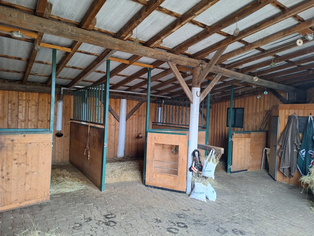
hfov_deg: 73.9
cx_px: 157
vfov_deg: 58.9
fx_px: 209
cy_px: 118
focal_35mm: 23
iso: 320
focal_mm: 5.54
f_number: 1.8
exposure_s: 1/25
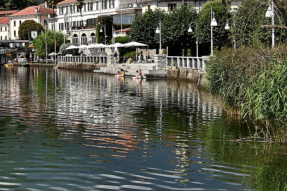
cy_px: 49
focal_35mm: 86
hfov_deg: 20.1
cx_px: -154
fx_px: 686
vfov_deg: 15.8
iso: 100
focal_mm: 18
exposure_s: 1/500
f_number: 10
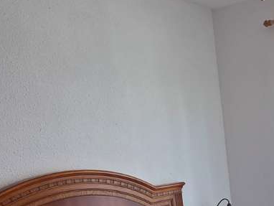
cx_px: 303
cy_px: 226
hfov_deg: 32.7
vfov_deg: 26.4
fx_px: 404
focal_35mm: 51
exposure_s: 1/100
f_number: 1.9
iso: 100
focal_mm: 2.2
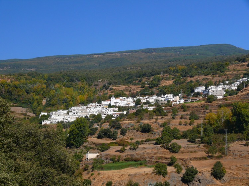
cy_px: 93
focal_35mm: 68
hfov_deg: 28.6
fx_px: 489
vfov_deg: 21.6
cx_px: 124
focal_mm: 14.3
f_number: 5.6
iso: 100
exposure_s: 1/200
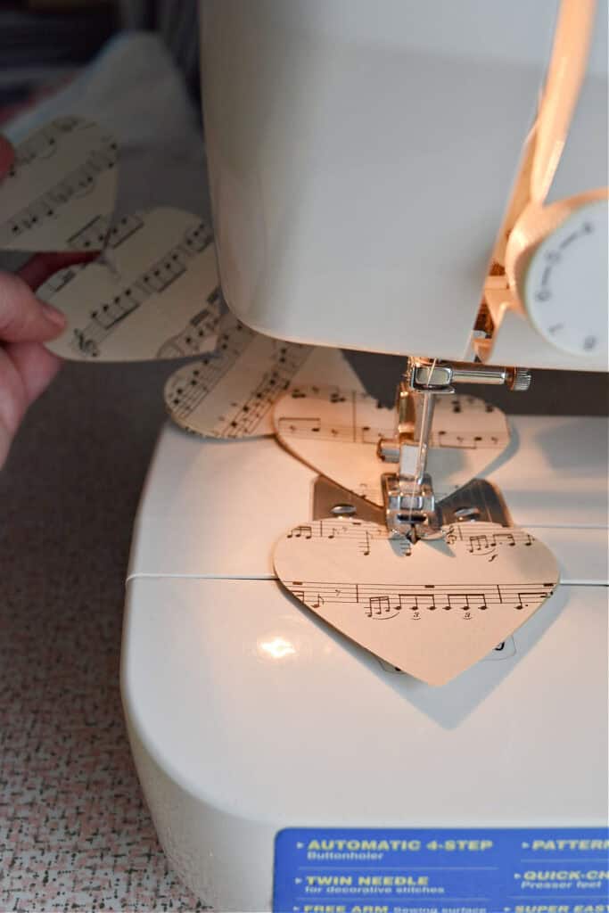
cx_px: 304
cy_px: 456
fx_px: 1027
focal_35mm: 40
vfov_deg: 47.9
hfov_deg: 33.0
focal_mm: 27
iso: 400
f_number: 6.3
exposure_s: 1/160
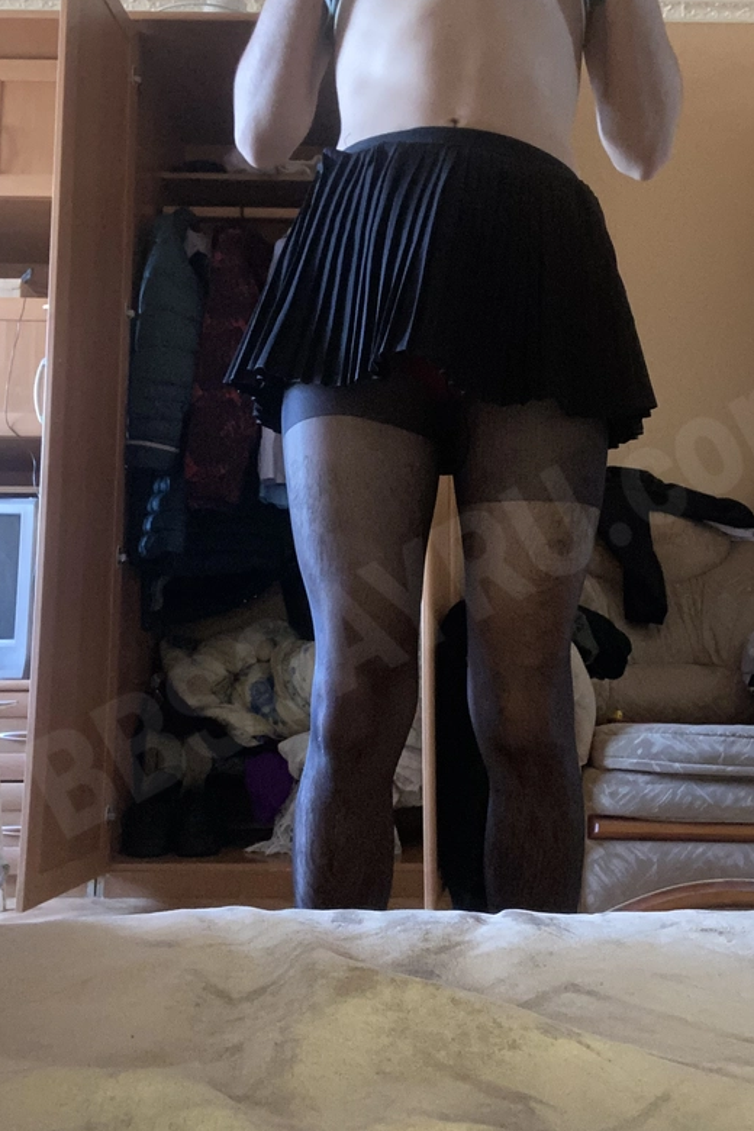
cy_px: 552
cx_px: 431
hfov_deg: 41.0
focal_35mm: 32
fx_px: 1005
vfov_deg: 58.7
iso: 400
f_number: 2.2
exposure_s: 1/16
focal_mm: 2.71
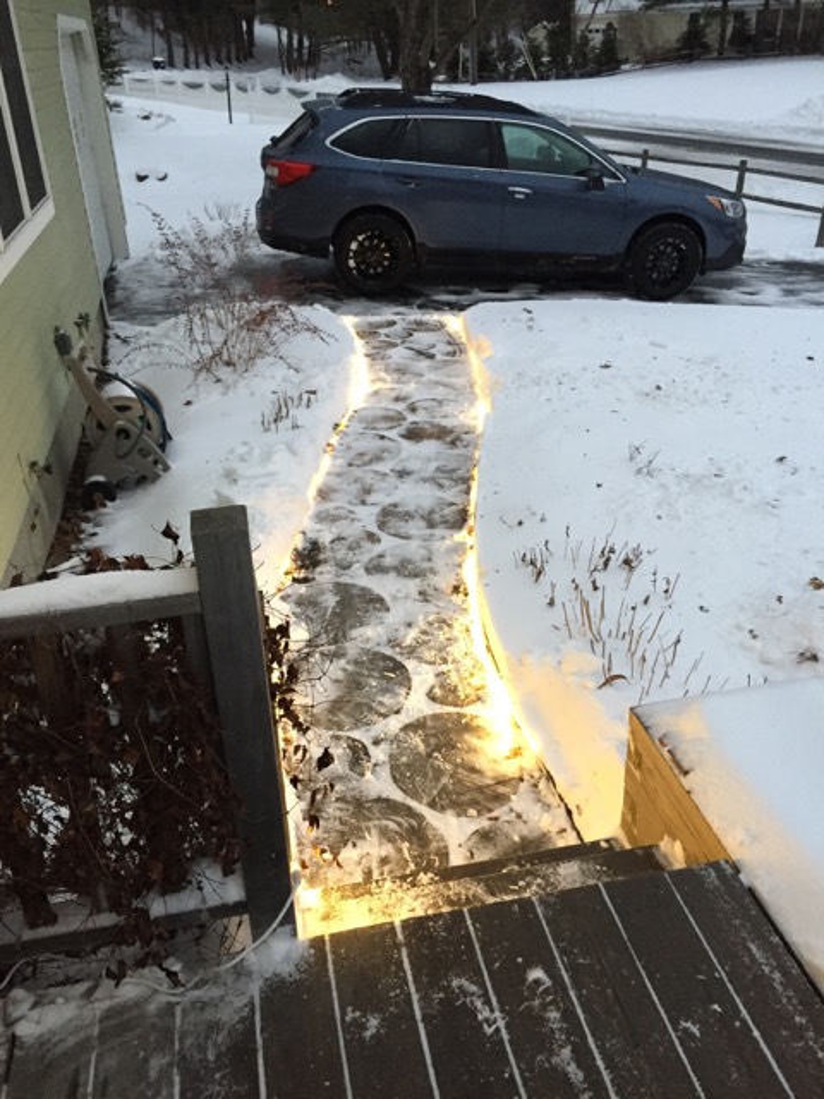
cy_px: 550
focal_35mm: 29
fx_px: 920
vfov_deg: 61.7
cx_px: 412
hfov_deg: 48.2
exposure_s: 1/30
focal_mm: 4.15
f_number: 2.2
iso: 200
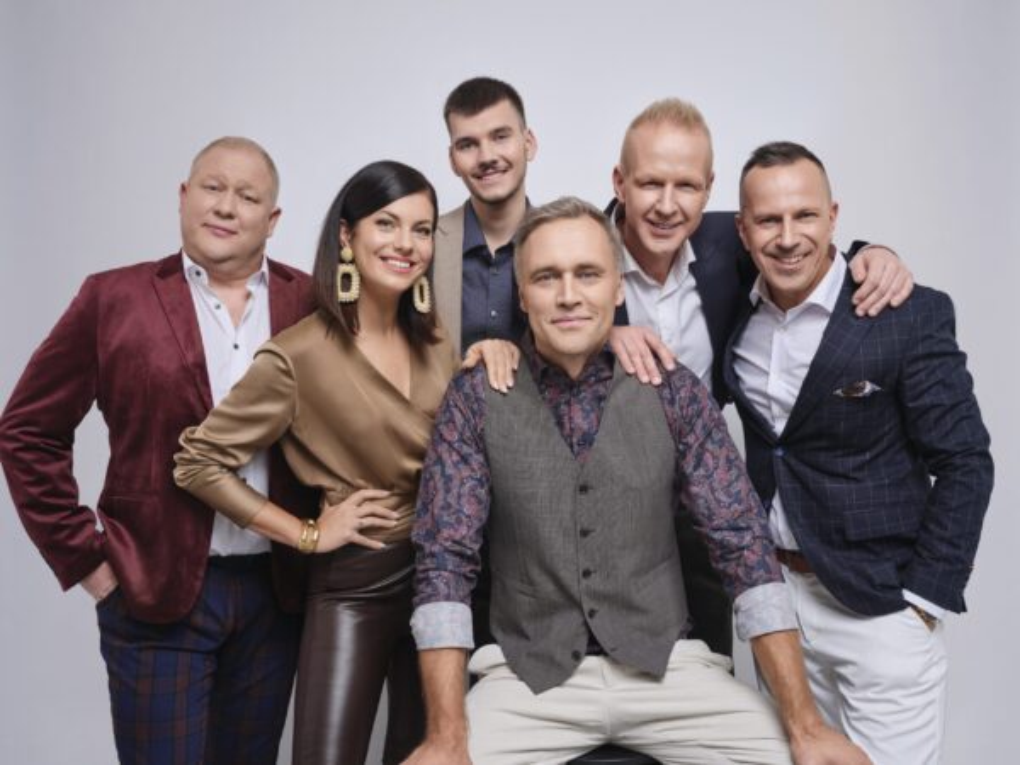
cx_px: 510
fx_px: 1061
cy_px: 382
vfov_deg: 39.7
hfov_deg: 51.4
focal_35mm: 36
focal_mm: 45
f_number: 8
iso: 250
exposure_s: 1/125
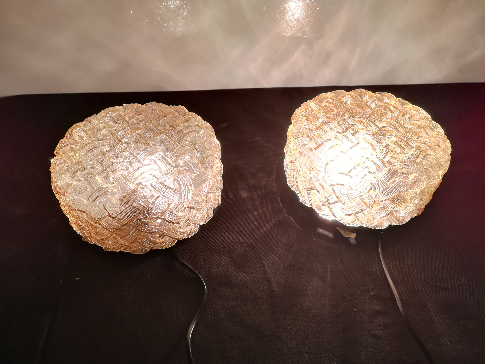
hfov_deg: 67.3
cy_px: 182
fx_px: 364
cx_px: 242
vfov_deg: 53.1
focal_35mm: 26
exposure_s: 1/100
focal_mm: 3.83
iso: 64
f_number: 2.2
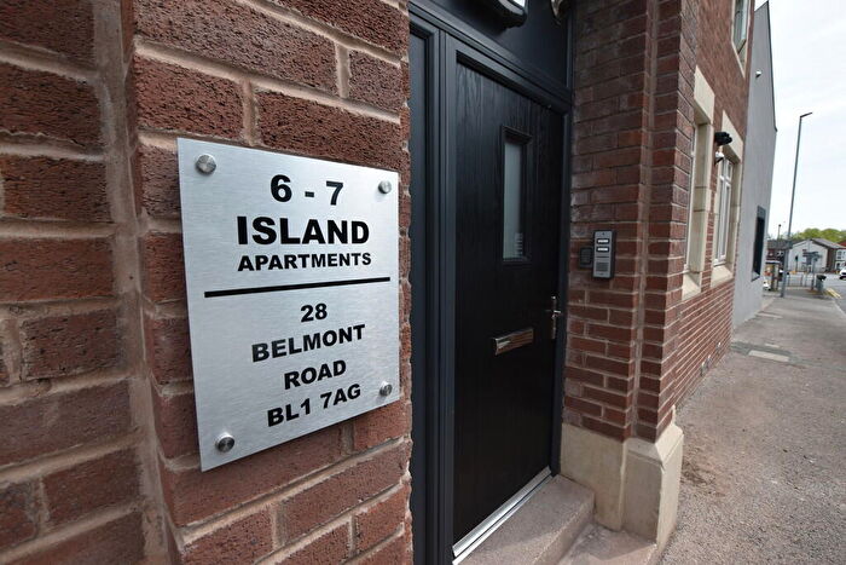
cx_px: 423
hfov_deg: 100.4
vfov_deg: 77.4
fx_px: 353
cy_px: 282
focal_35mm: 15
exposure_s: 1/200
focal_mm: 10
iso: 100
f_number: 7.1
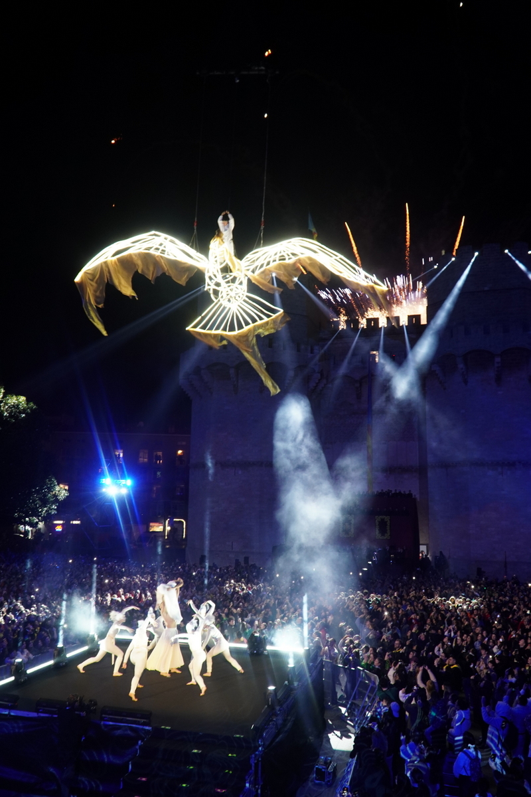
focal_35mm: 27
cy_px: 398
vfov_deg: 67.4
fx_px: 597
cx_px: 266
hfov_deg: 47.9
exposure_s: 1/30
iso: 800
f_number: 4
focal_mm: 18
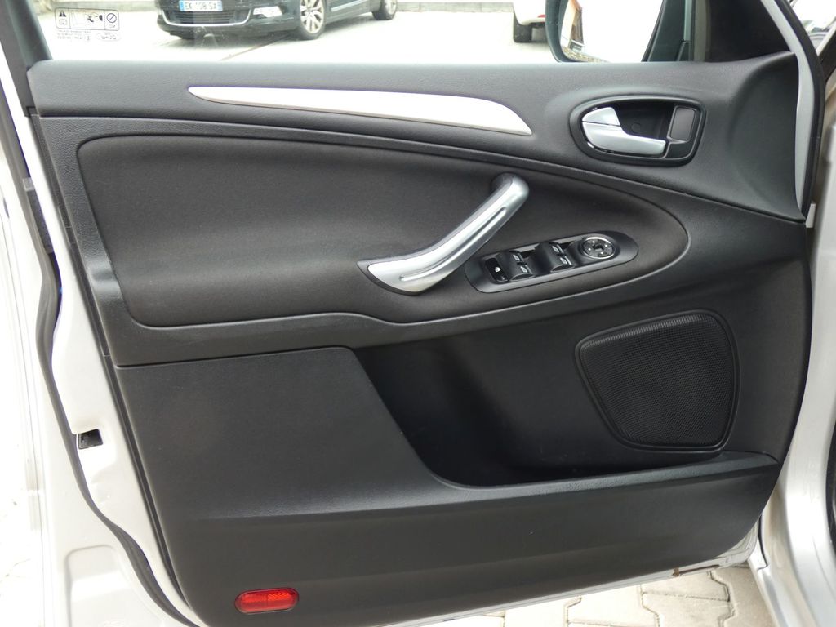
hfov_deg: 49.0
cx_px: 418
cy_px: 314
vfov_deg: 37.7
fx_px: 918
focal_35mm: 38
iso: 160
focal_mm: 6.8
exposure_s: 1/80
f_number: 3.5
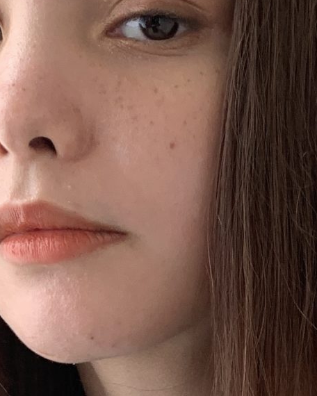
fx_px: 1337
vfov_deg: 16.2
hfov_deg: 13.5
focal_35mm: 114
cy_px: 480
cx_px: 254
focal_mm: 4.25
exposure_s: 1/99
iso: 100
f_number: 1.8
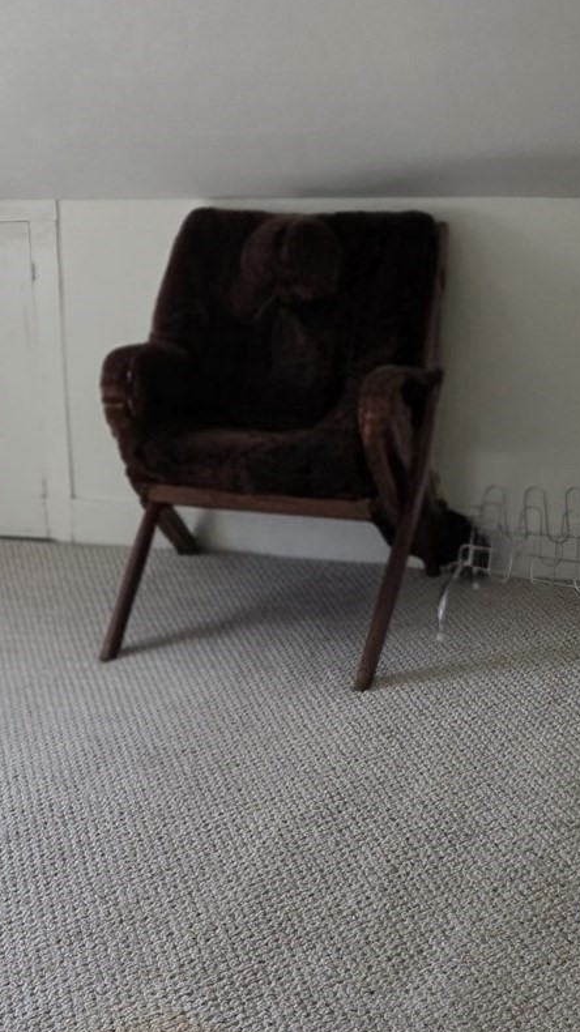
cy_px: 253
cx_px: 219
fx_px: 1778
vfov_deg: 31.8
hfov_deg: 18.5
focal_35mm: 65
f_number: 1.7
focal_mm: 6.25
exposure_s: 1/182
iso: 50
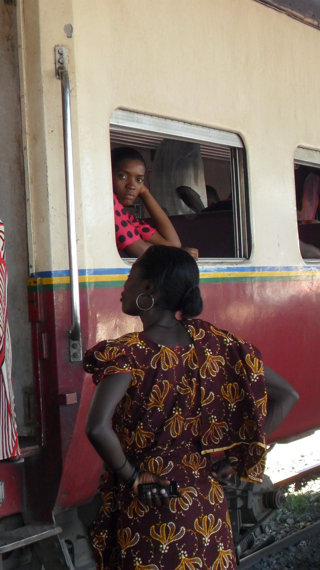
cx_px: 164
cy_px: 284
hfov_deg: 15.9
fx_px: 1146
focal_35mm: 76
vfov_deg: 27.9
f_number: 5
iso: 160
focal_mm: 9.3
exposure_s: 1/60
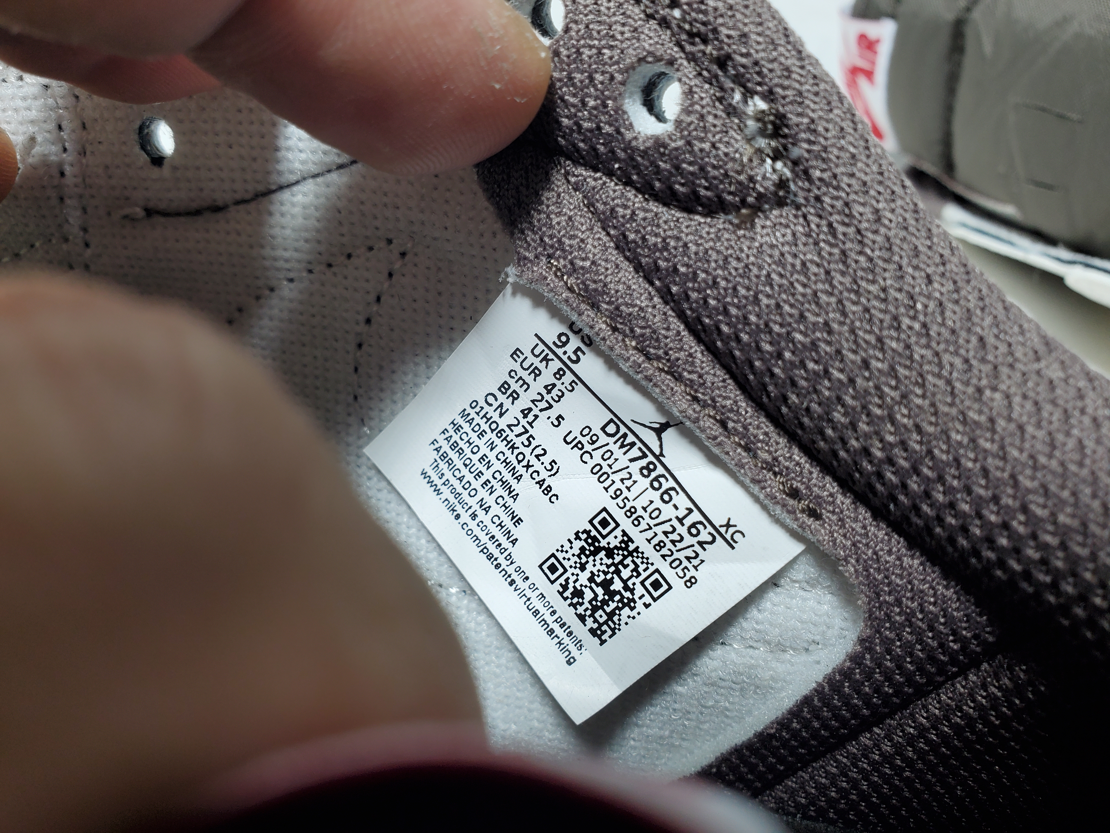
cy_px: 416
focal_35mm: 26
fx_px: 834
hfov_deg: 67.3
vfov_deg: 53.1
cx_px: 555
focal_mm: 4.3
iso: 50
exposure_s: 1/121
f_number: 2.4
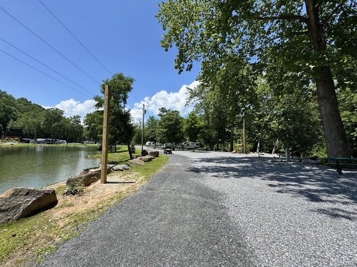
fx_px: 144
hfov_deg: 102.1
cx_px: 178
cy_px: 134
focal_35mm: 14
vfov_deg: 85.7
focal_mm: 2.22
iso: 50
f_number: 2.2
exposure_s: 1/1748
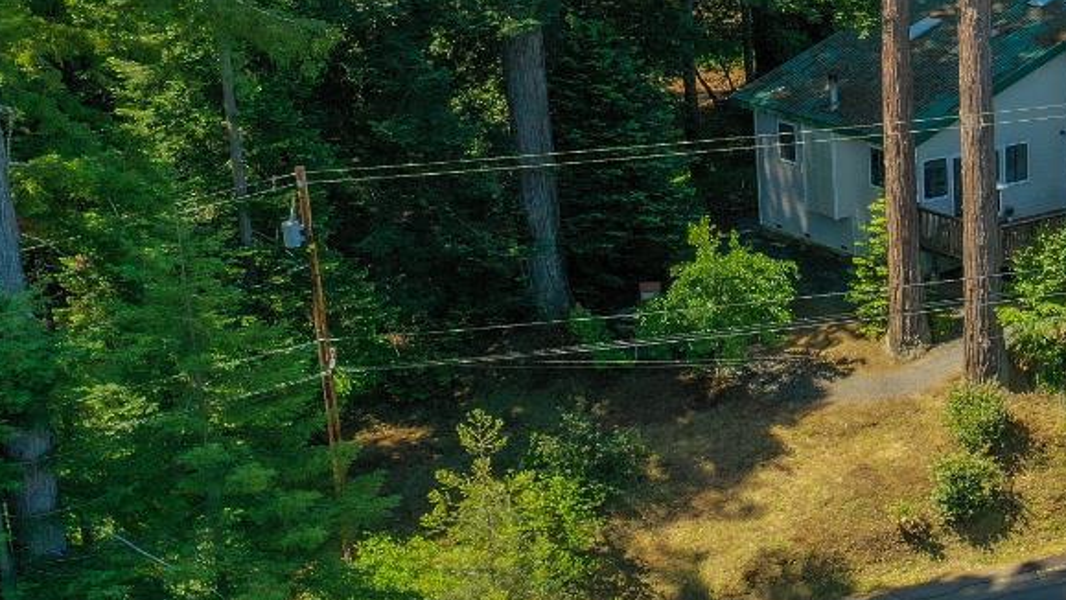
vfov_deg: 15.9
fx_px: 2149
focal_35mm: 76
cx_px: 1280
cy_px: 283
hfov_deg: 25.1
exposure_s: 1/25
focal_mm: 10.26
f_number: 5
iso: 100
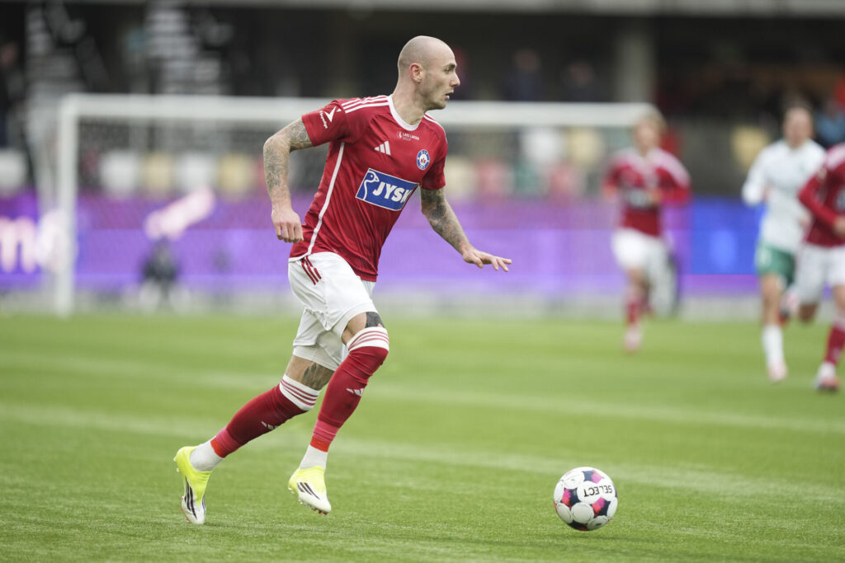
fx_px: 9390
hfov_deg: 5.2
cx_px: 422
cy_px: 282
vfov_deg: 3.4
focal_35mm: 400
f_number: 2.8
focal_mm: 400
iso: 1000
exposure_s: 1/1600
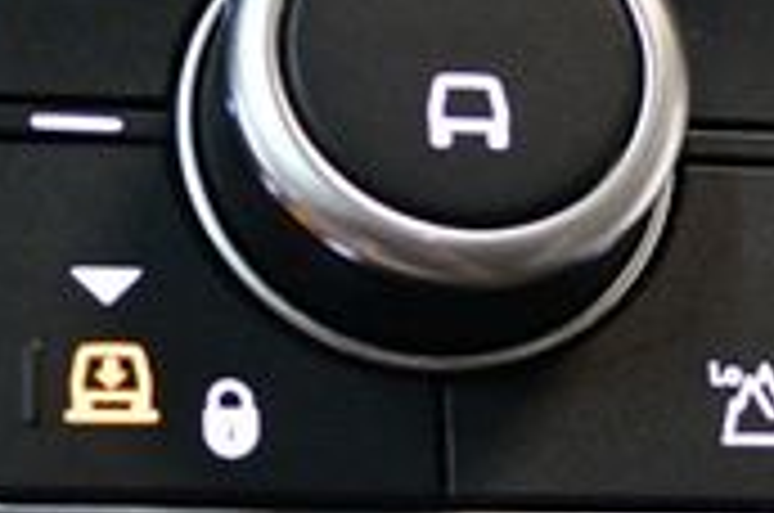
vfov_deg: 7.2
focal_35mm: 190
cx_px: 526
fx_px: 4077
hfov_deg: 10.8
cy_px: 216
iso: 4500
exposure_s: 1/60
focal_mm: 34
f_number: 5
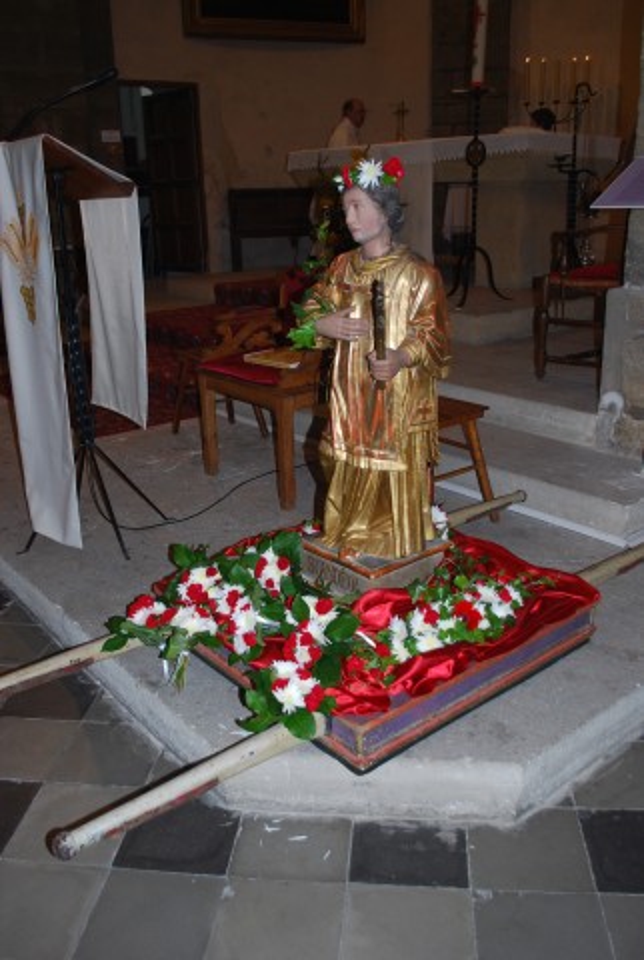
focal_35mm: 30
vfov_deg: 61.8
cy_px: 480
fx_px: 801
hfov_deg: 43.8
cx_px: 322
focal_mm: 20
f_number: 3.8
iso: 200
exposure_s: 1/60
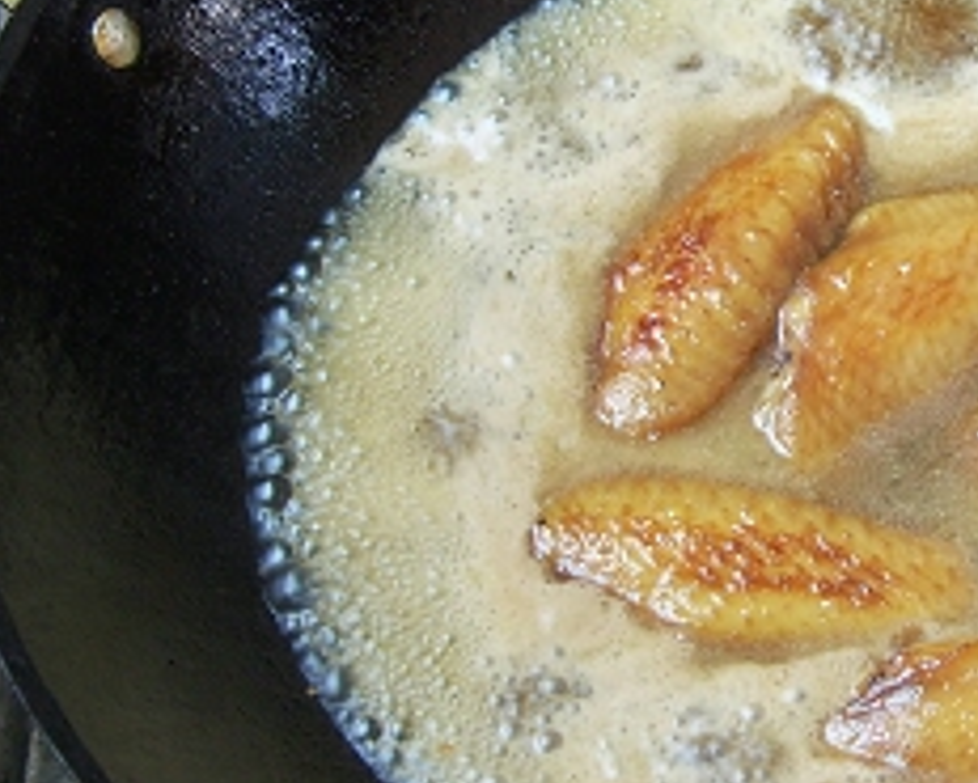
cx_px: 838
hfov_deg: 16.7
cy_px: 309
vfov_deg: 13.5
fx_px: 3301
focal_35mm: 114
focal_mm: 12.3
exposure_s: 1/15
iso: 100
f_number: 3.5
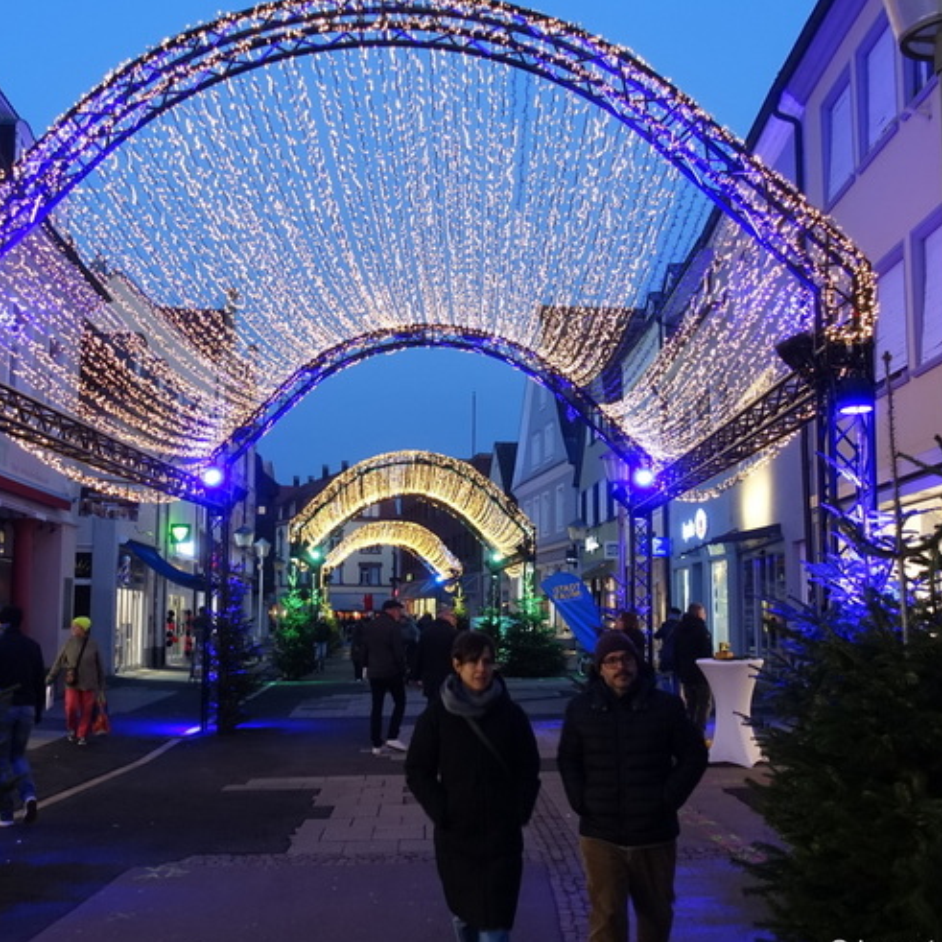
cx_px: 376
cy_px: 491
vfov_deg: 44.9
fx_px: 1139
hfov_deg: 44.7
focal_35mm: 37
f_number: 2.2
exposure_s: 1/30
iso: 400
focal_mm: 9.75
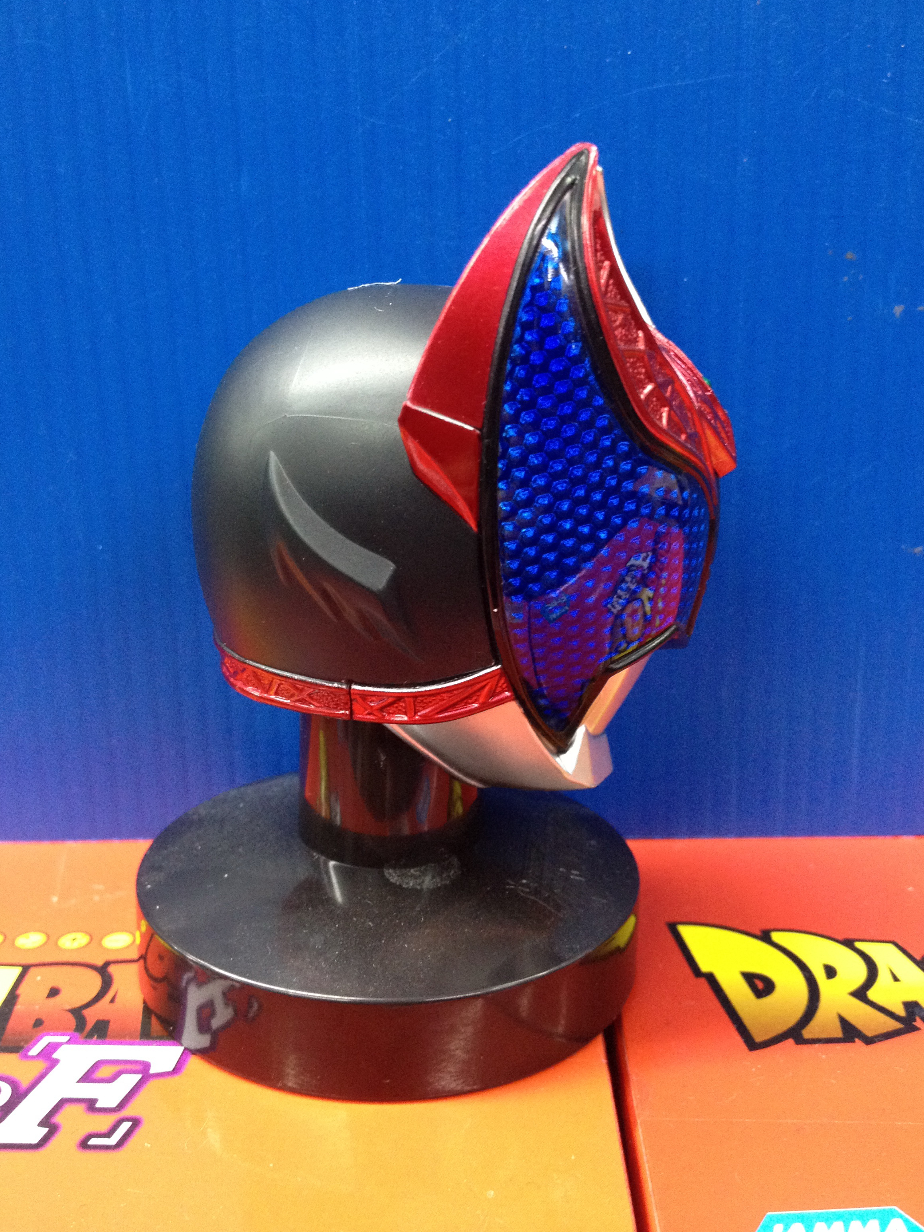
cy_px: 585
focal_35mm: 37
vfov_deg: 50.1
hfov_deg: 38.7
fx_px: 1317
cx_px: 460
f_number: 2.4
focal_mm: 4.28
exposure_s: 1/20
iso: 250
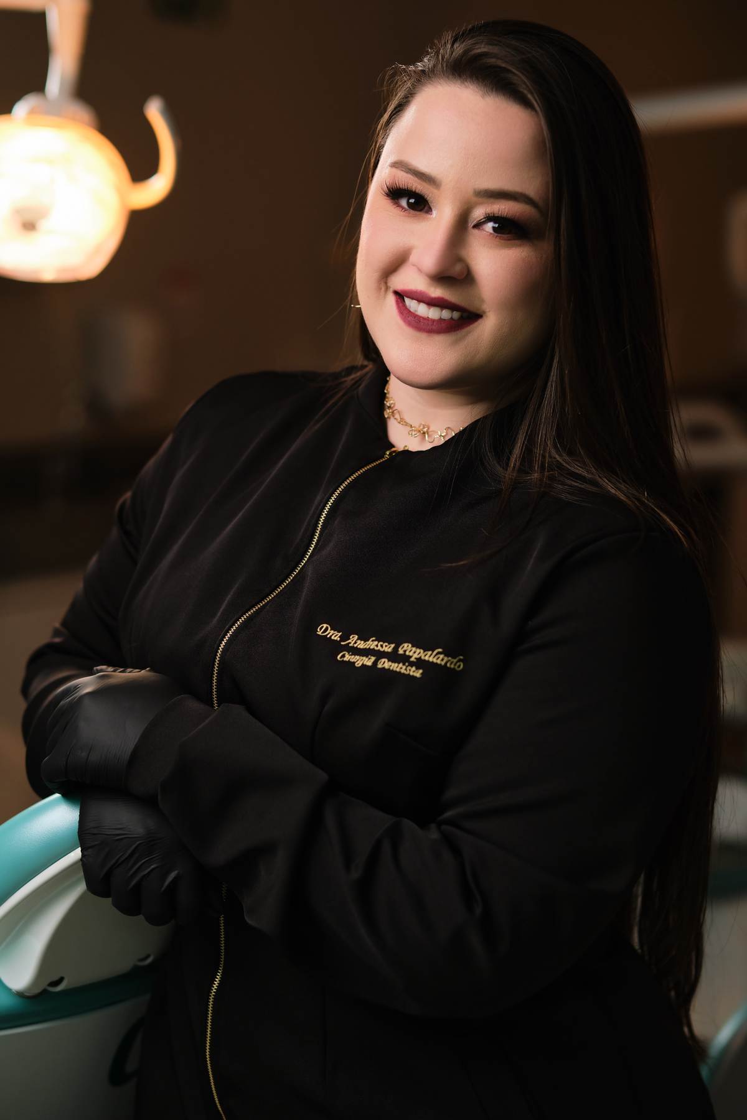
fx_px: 2334
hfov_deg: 18.2
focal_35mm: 75
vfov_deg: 27.0
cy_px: 560
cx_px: 374
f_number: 2
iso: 200
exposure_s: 1/125
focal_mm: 50
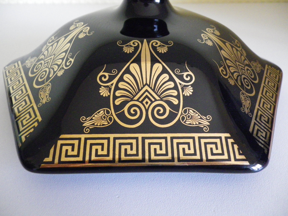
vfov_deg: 49.7
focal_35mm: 28
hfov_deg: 63.4
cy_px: 108
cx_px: 144
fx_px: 233
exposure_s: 1/40
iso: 800
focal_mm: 4.9
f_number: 2.6
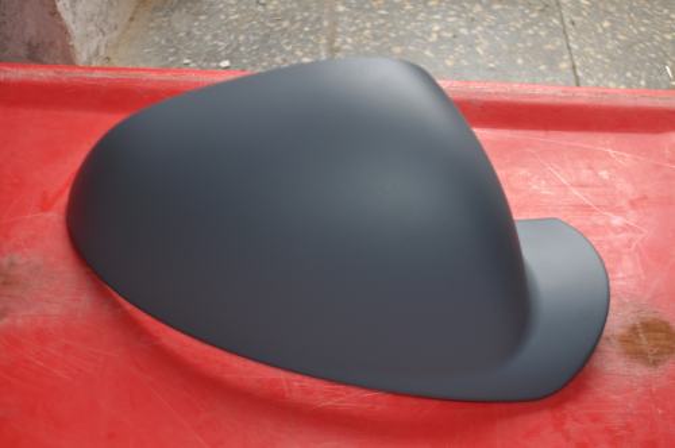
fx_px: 899
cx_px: 338
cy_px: 224
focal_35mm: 48
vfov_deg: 28.0
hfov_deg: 41.2
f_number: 4.8
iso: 320
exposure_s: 1/80
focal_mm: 32
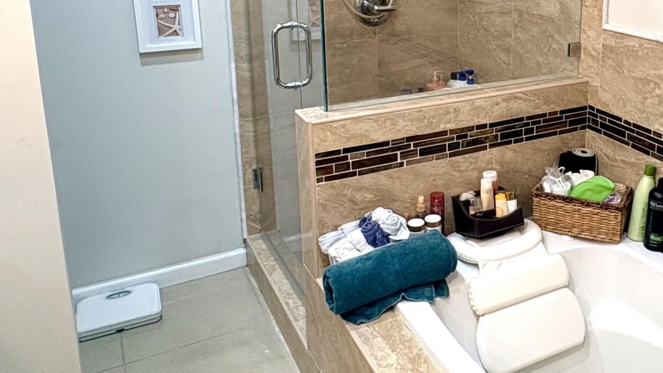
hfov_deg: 50.0
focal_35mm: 37
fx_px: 651
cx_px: 551
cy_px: 64
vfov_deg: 31.0
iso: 160
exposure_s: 1/60
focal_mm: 2.22
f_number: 2.2
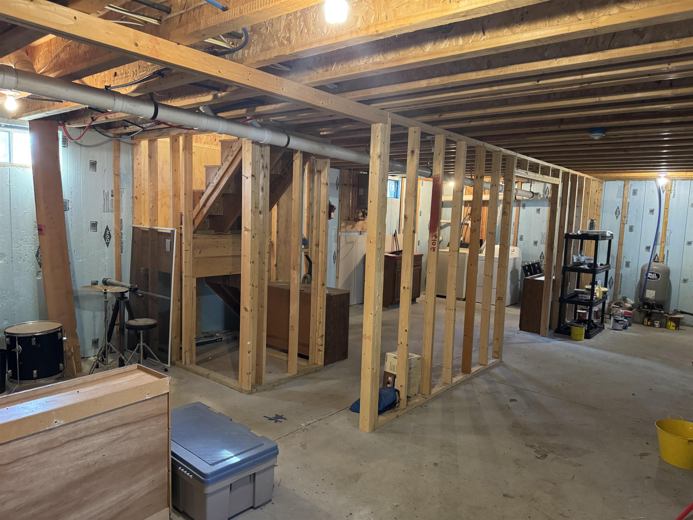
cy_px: 260
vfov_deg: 56.8
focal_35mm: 24
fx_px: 480
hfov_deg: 71.6
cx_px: 346
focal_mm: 6.76
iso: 800
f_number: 1.78
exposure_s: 1/40
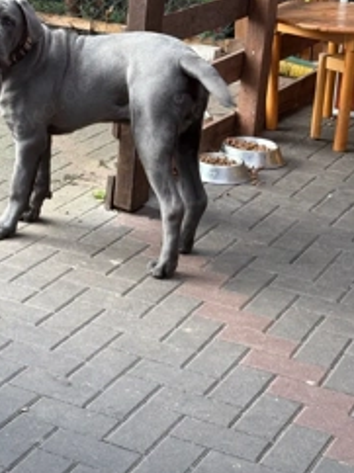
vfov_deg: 22.6
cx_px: 78
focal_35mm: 86
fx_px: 1175
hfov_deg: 17.0
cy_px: 139
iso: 50
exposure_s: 1/122
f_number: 1.6
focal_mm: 5.96
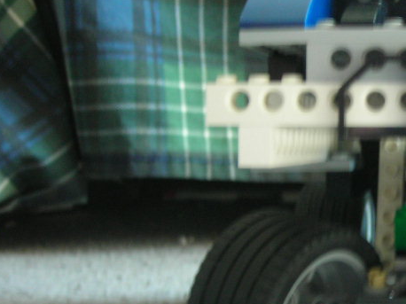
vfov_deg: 17.3
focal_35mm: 85
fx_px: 996
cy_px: 183
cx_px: 392
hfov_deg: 22.3
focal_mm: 6.3
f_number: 3.2
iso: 105
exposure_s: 1/3.9
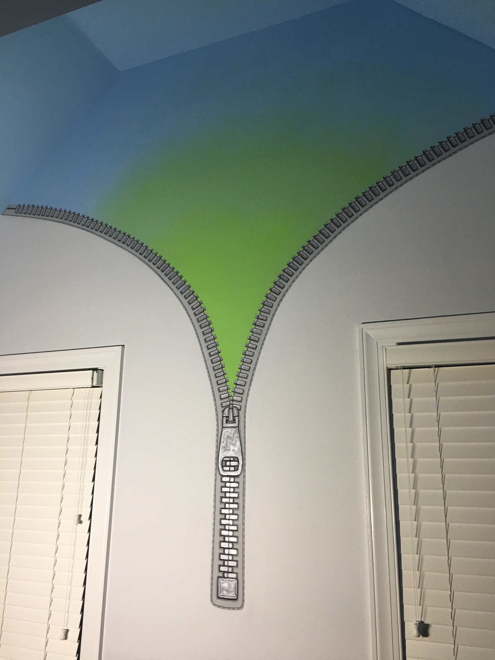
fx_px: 553
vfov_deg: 61.7
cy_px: 330
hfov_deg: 48.2
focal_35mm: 29
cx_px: 248
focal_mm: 4.15
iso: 40
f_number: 2.2
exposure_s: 1/30
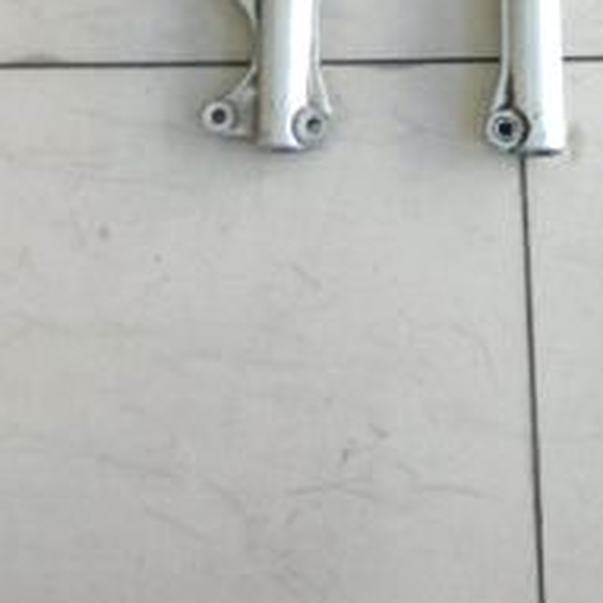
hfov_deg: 20.8
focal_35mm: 83
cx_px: 373
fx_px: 1636
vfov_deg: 19.9
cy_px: -82
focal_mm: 6.6
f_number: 3
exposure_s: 1/31.6
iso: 50
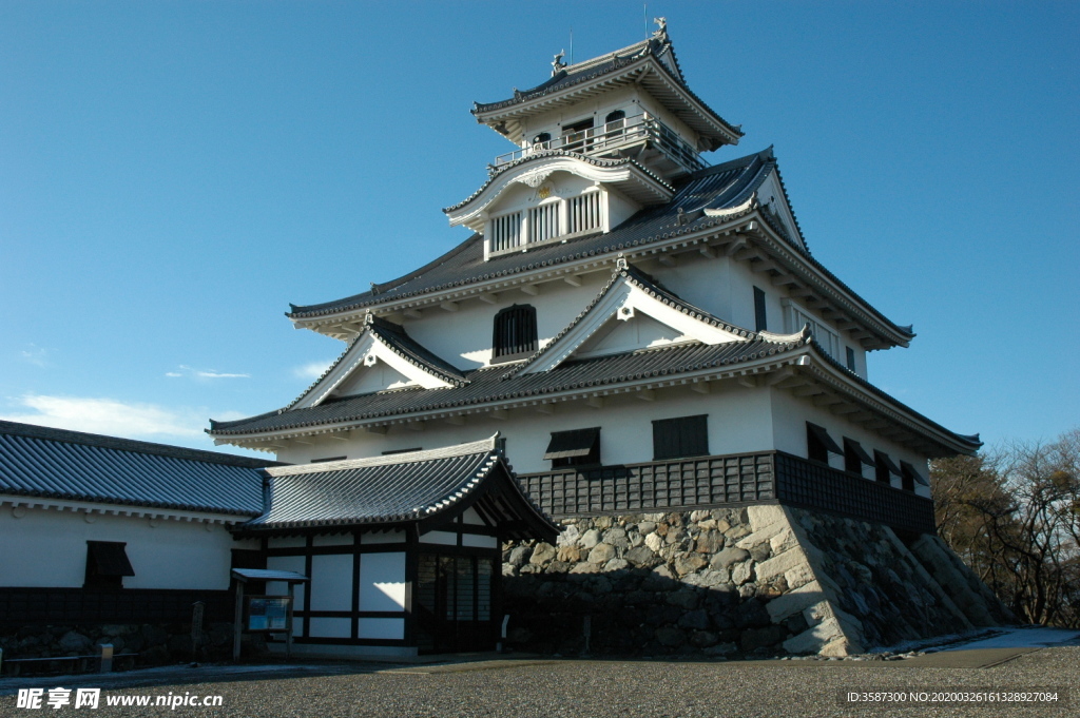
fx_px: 1079
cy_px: 359
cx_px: 540
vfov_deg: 36.8
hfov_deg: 53.2
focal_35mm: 36
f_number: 11
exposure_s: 1/500
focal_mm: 24
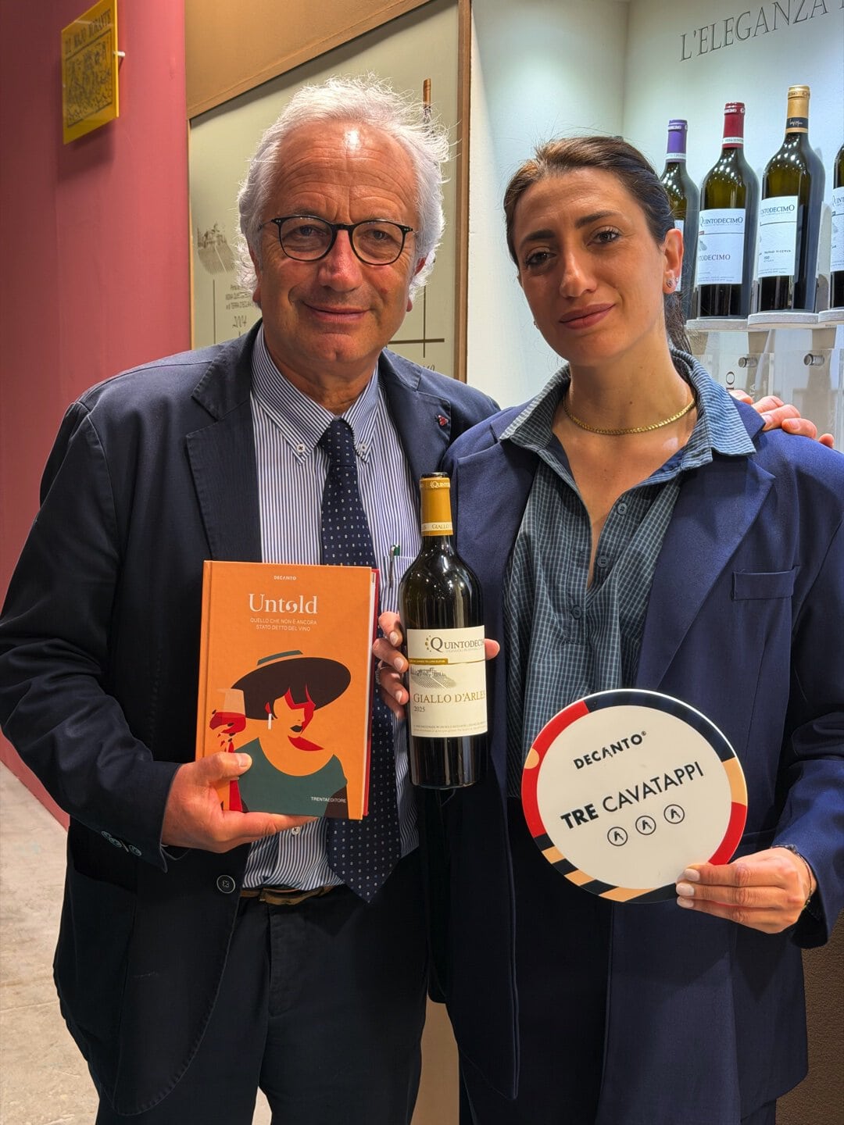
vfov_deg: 39.7
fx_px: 1560
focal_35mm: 48
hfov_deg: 30.3
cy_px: 562
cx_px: 422
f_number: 1.78
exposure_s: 1/100
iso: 160
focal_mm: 6.76
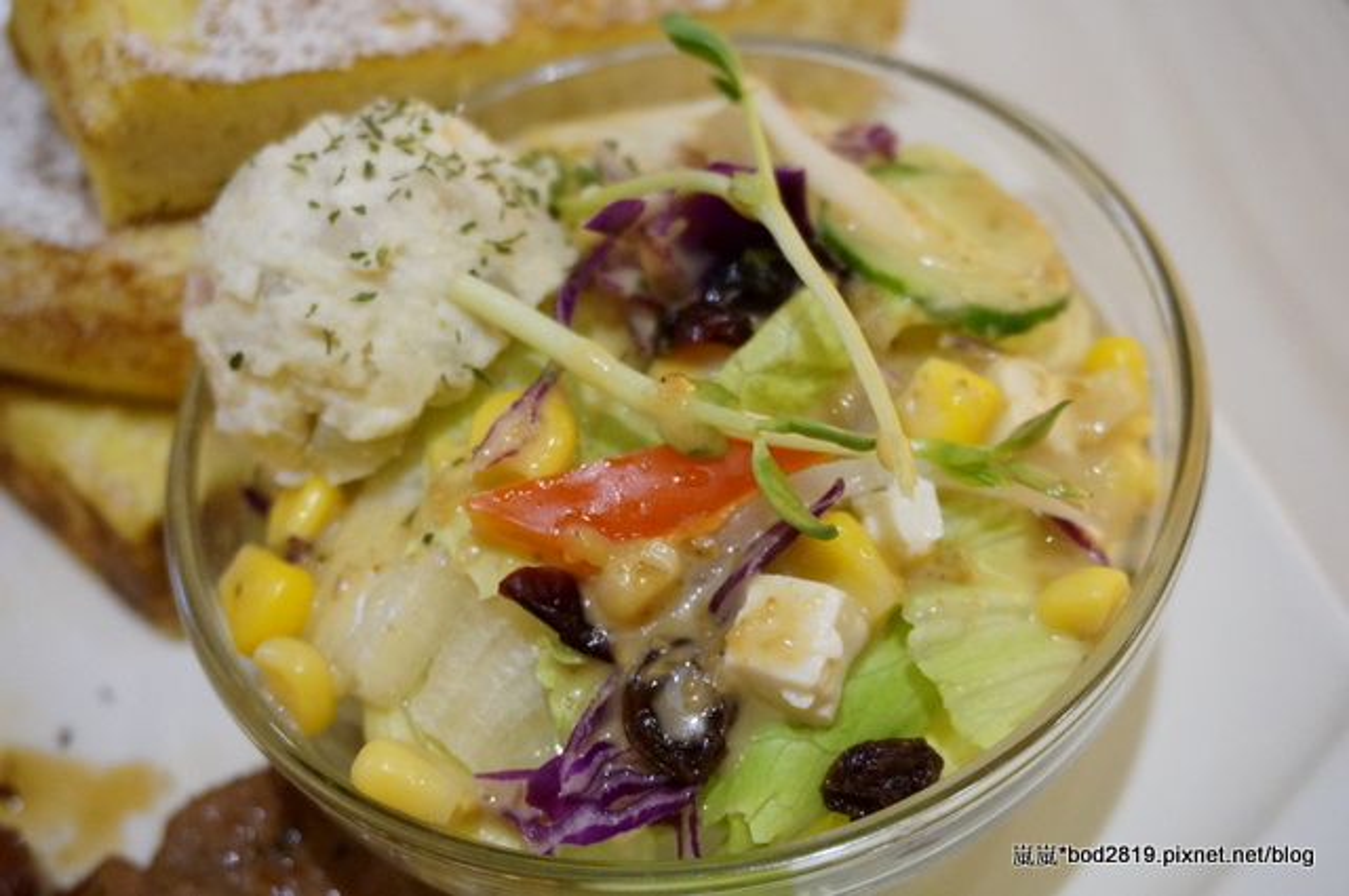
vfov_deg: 28.9
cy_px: 448
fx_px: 1740
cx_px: 674
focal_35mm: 46
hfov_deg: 42.4
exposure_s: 1/40
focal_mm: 31
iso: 3200
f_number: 5
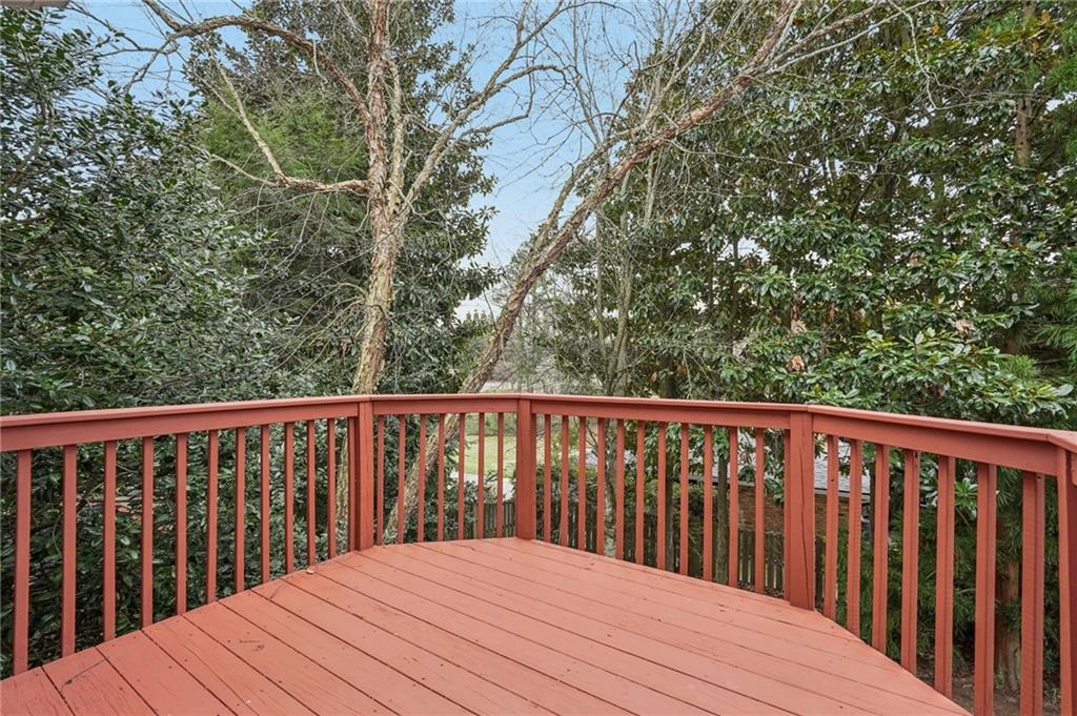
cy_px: 358
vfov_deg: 73.7
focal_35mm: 16
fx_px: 478
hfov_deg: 96.8
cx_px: 538
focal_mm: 16
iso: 800
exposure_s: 1/320
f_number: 8
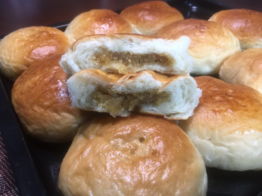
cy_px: 98
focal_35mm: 29
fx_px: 219
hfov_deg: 61.7
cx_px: 131
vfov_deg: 48.2
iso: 50
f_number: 2.2
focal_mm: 4.15
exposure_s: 1/33
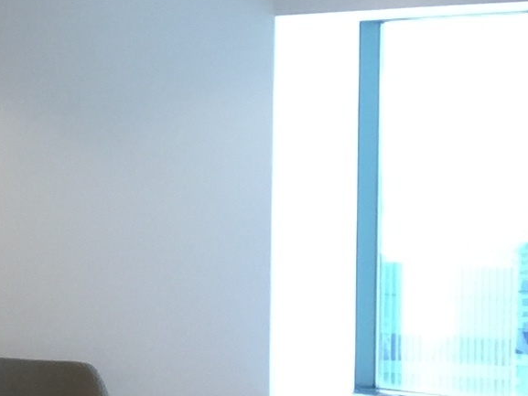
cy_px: 213
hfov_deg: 10.2
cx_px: -800
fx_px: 2502
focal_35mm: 164
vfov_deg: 9.1
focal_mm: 4.15
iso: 32
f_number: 2.2
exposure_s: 1/33
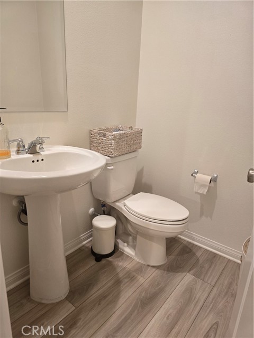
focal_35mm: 23
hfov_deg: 58.9
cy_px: 169
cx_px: 127
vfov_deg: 73.9
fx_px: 225
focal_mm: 6.3
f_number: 1.7
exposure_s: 1/120
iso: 160
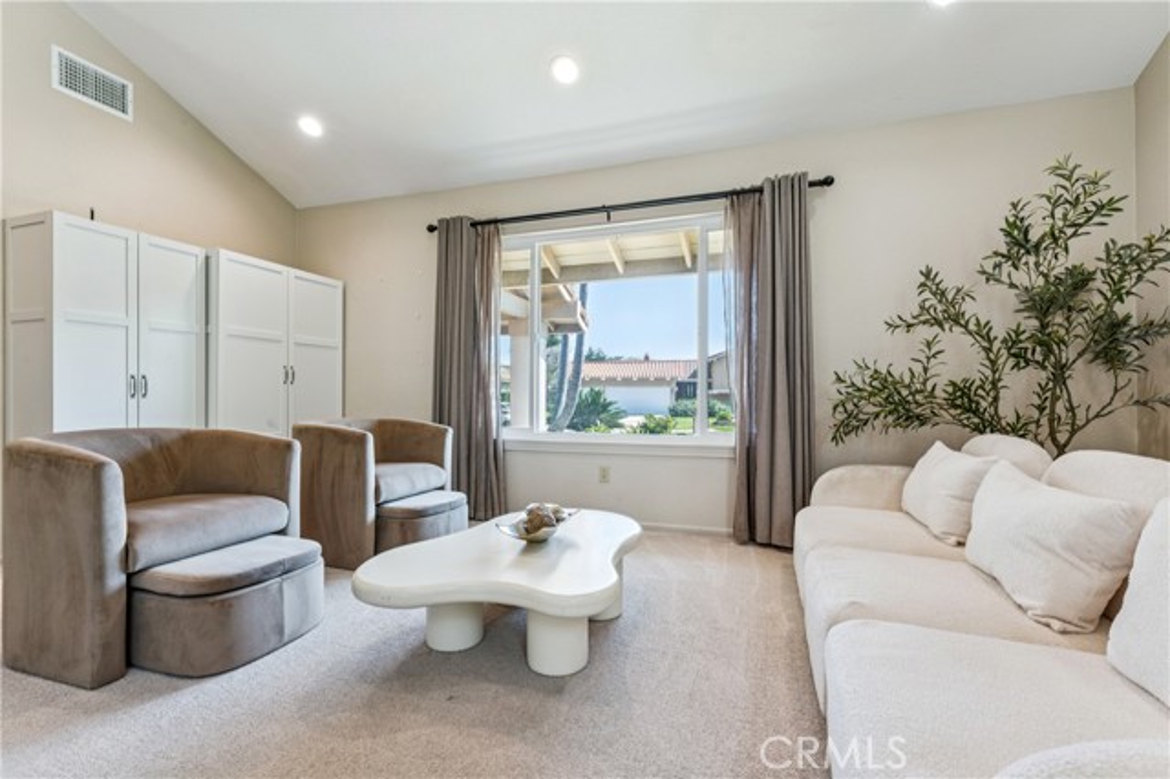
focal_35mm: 16
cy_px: 390
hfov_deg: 96.1
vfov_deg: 73.0
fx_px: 526
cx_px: 585
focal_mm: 16.2
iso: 100
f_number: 13
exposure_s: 1/5
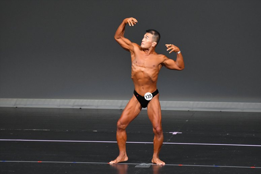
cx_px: 130
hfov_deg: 6.5
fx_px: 2283
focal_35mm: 315
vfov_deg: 4.4
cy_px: 87
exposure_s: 1/400
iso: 4000
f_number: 5.6
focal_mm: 210
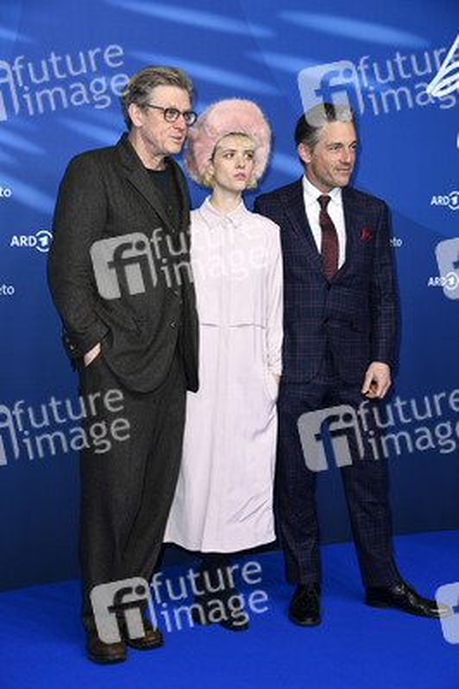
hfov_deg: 20.9
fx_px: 1245
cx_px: 230
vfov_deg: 31.0
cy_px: 344
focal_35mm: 65
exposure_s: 1/250
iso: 1000
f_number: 5.6
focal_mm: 65
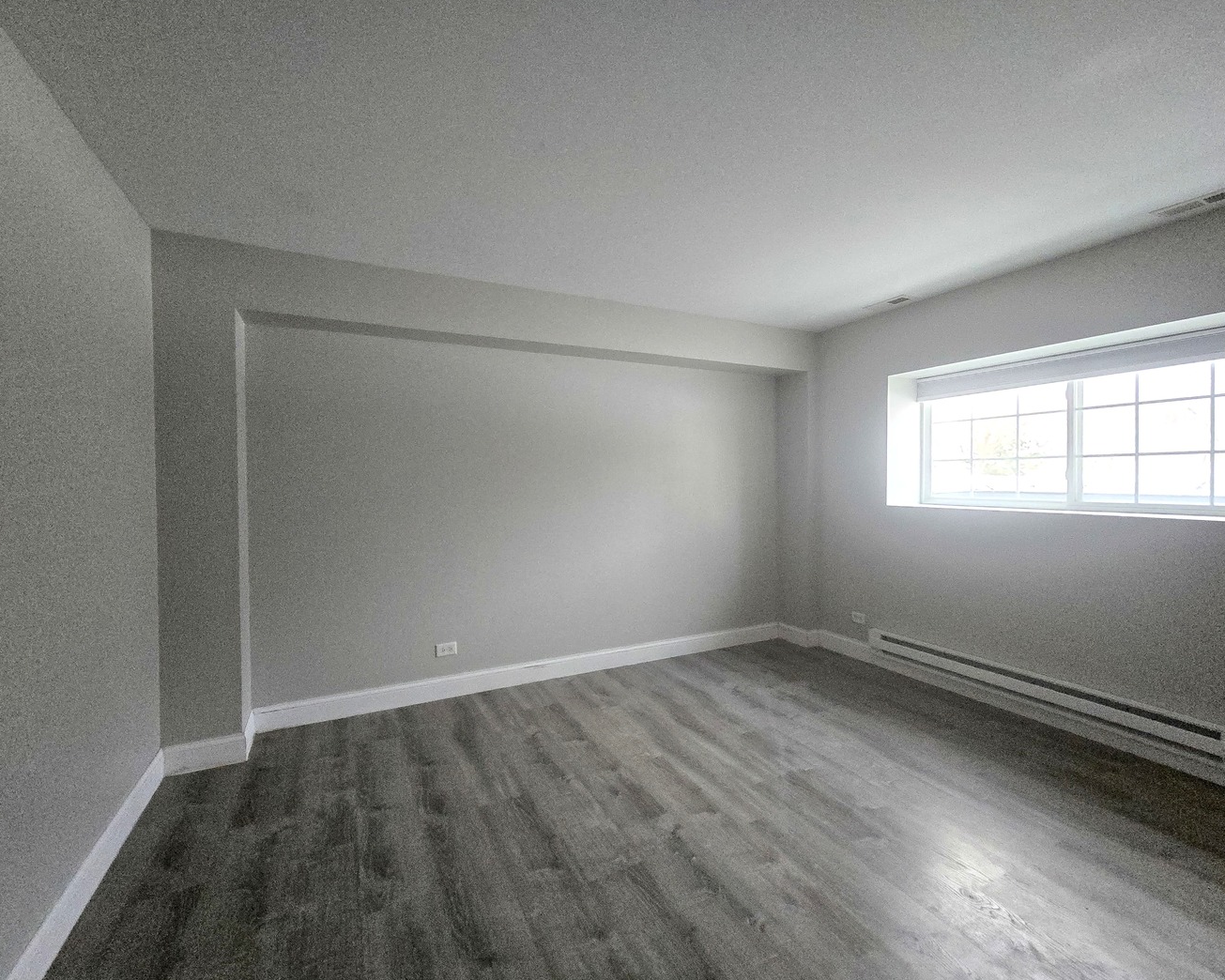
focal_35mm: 14
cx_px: 626
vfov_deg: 88.0
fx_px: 508
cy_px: 484
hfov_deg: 100.7
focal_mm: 2.2
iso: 1600
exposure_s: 1/60
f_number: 2.2
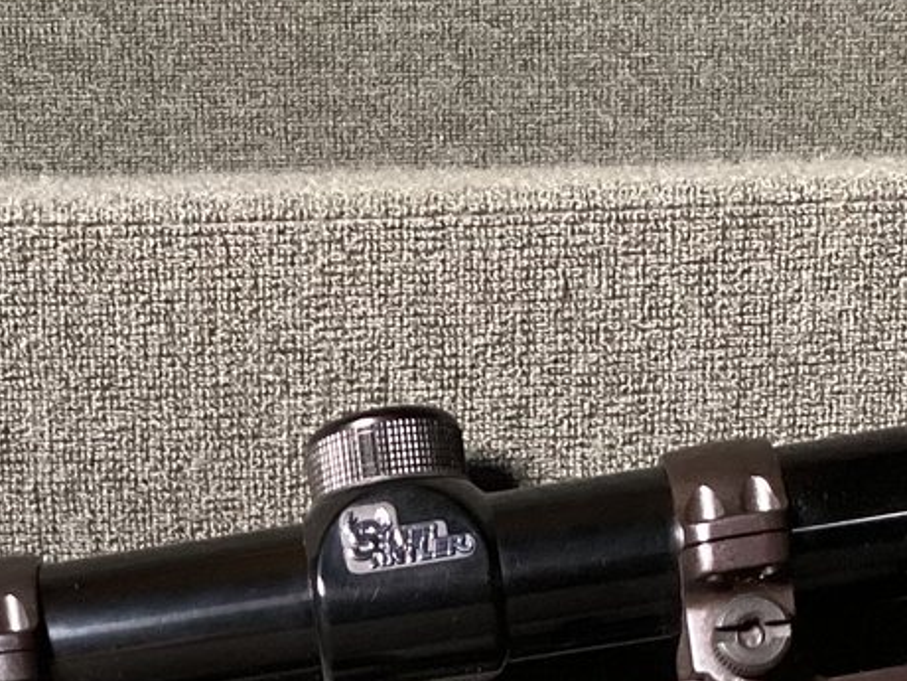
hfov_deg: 19.2
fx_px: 2673
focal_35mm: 102
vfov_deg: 13.5
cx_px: 285
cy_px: 1091
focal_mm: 3.3
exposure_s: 1/50
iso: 400
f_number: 2.4
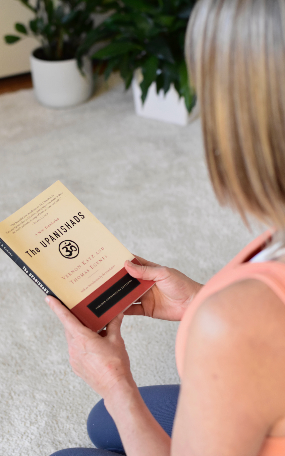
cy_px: 229
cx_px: 134
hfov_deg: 16.9
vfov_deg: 26.8
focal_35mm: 77
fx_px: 957
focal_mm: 50
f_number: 2.8
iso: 1600
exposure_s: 1/40
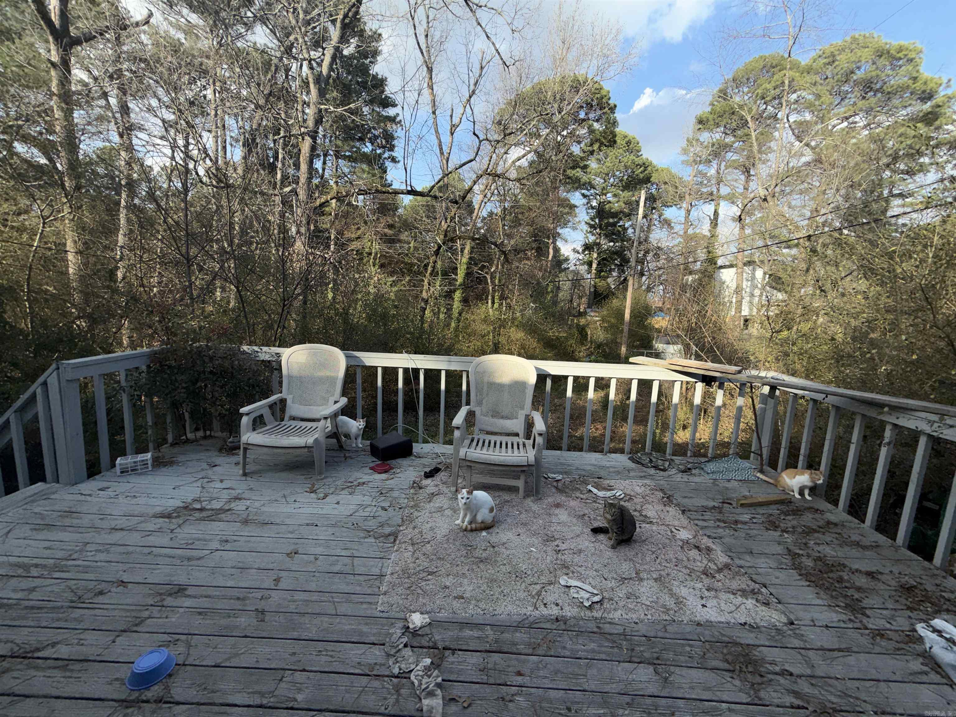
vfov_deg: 85.7
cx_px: 478
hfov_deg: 102.1
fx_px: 387
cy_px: 358
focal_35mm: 14
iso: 16
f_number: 2.2
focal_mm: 2.22
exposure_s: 1/554
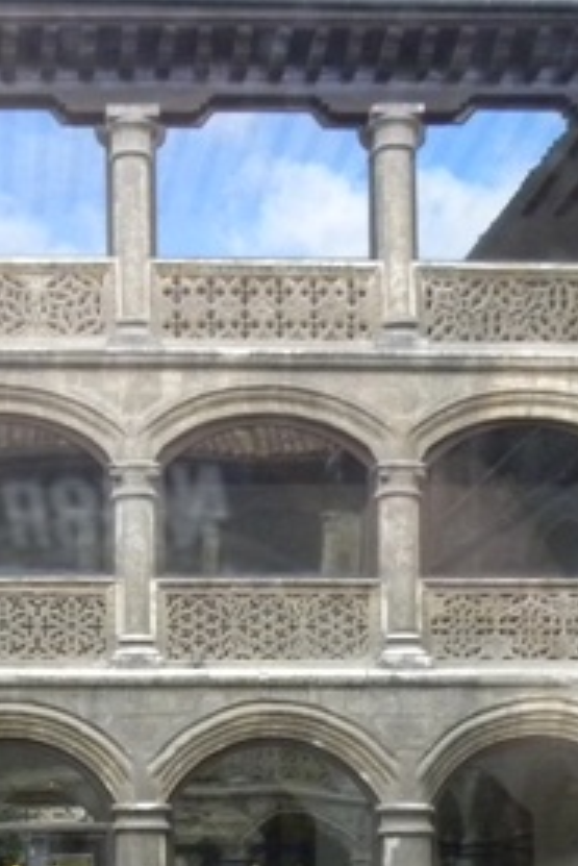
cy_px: 835
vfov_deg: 24.9
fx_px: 1876
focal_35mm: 78
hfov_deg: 17.2
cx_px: 41
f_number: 4
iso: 400
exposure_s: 1/167
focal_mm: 4.6
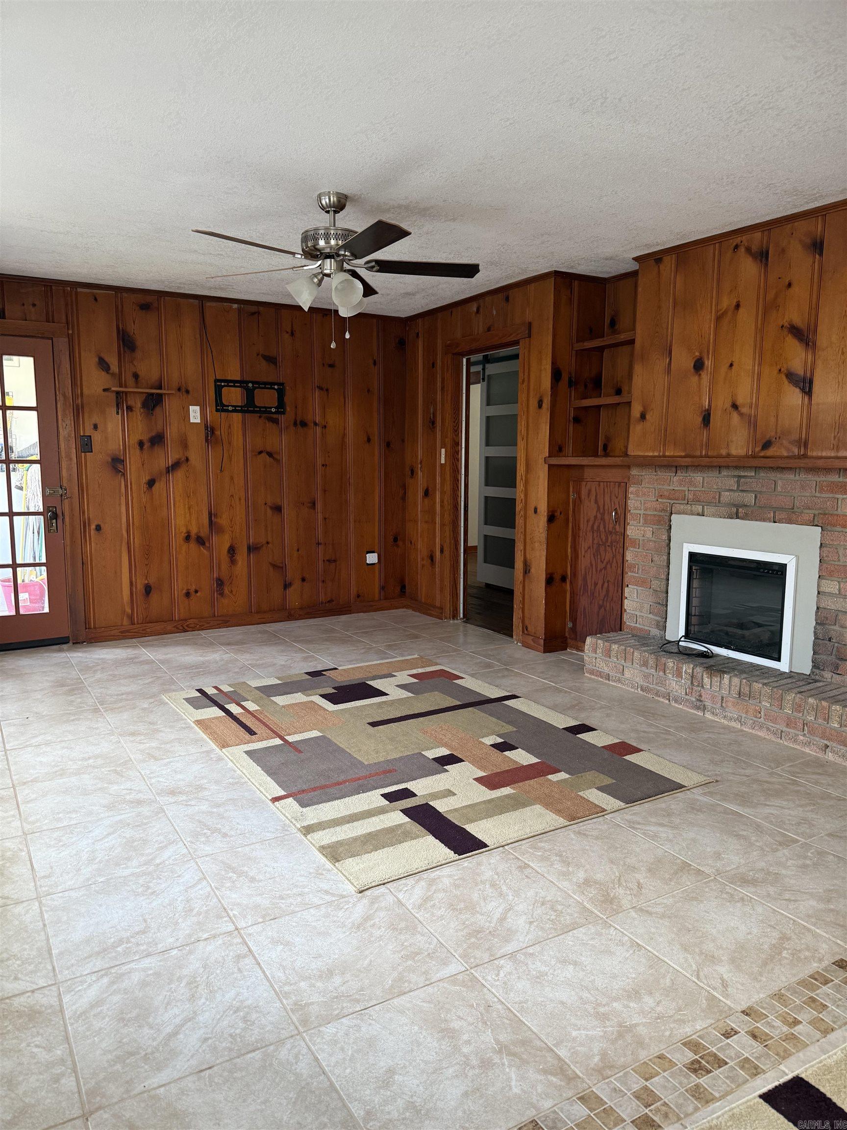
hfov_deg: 56.8
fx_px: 783
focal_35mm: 24
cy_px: 565
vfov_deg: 71.6
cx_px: 424
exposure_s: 1/60
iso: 200
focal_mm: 6.76
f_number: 1.78
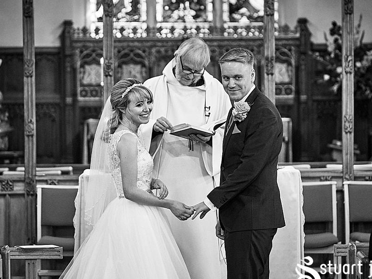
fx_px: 2578
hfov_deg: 8.3
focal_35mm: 240
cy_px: 137
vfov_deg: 6.2
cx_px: 183
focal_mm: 134.4
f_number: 3.6
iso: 3200
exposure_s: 1/125
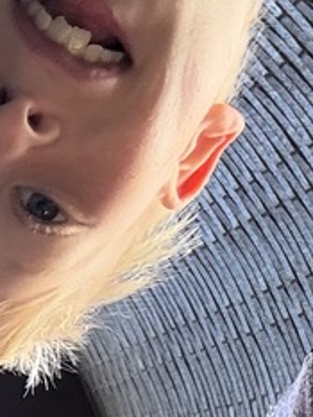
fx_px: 1590
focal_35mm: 132
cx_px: -363
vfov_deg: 14.2
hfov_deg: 10.2
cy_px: 578
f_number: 1.9
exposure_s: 1/63
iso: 80
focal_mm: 2.69
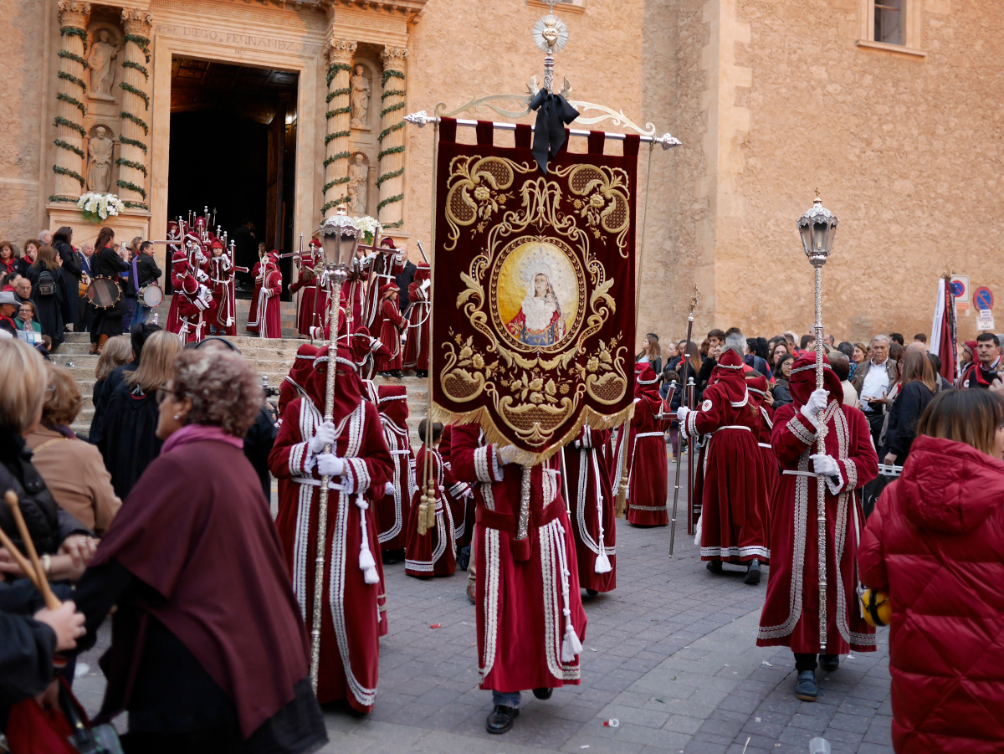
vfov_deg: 36.0
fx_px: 1161
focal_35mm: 40
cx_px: 502
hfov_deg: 46.8
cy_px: 377
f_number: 1.7
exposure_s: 1/125
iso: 500
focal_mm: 20
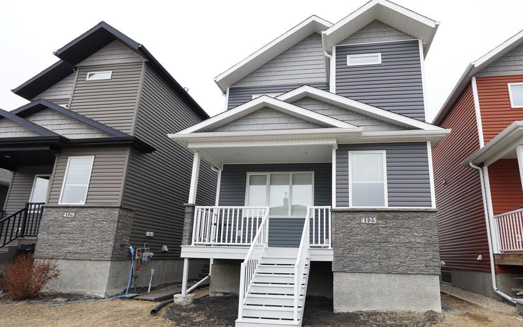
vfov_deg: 57.9
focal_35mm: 21
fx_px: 294
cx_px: 299
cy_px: 186
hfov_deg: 82.8
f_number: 7.1
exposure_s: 1/100
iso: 100
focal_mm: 11
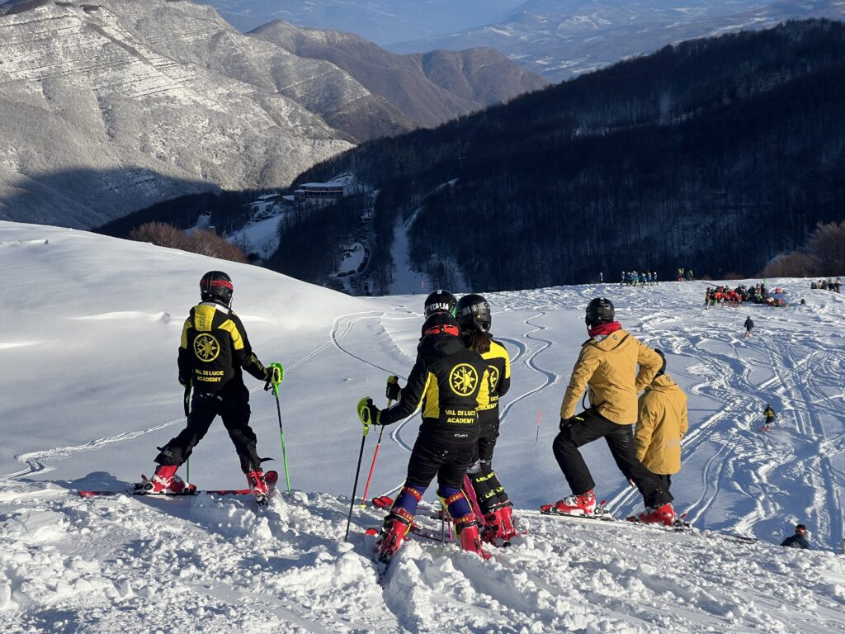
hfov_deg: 25.3
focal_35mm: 77
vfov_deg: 19.1
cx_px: 422
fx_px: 1880
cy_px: 317
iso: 32
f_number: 2.8
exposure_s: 1/1143
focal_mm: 9
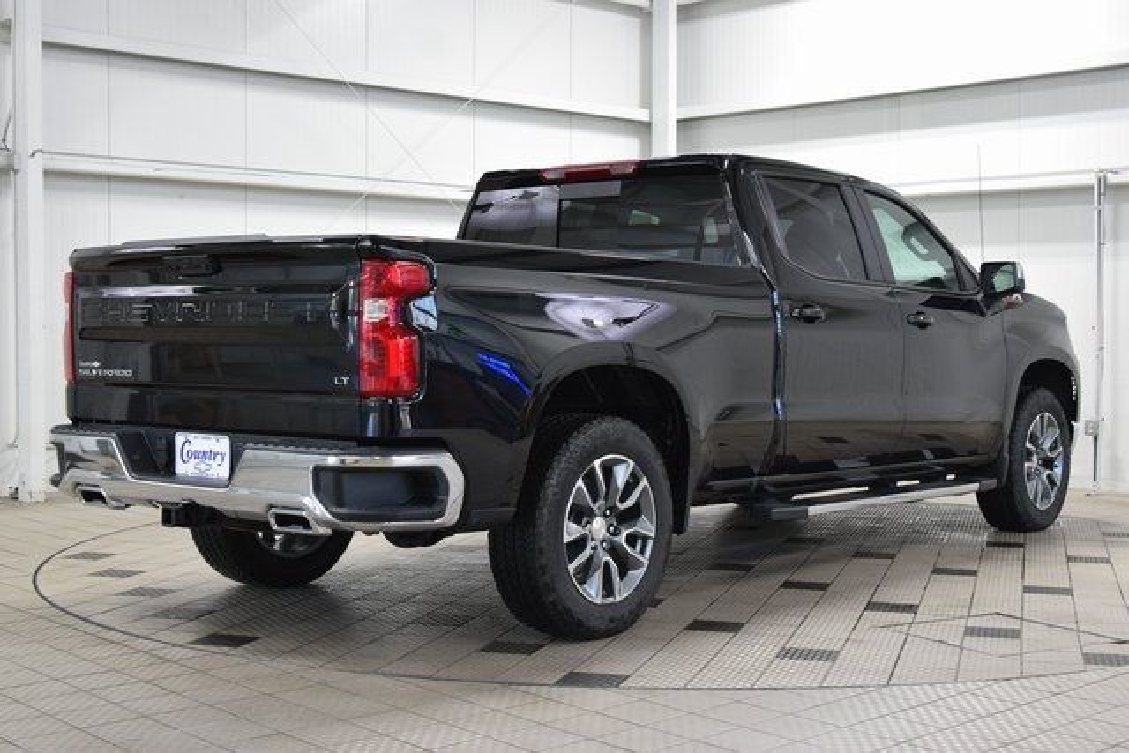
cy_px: 376
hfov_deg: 38.9
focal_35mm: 51
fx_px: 1600
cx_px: 564
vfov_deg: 26.5
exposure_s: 1/60
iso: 1600
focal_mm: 34
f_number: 5
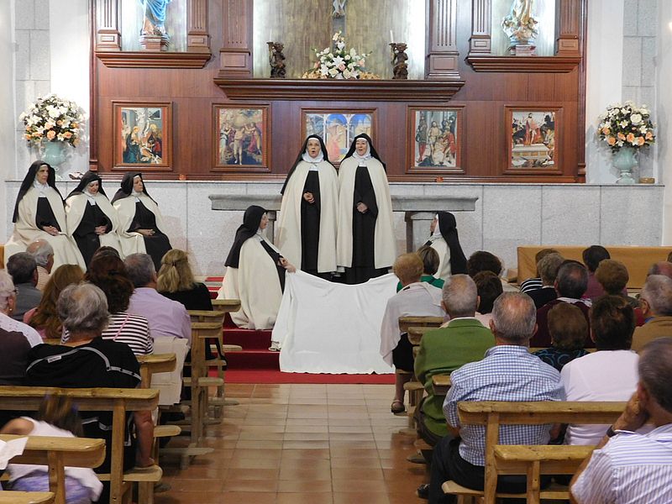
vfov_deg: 22.3
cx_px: 336
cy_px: 252
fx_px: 1281
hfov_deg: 29.4
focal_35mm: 66
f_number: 4.2
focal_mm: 11.7
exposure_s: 1/13
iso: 400
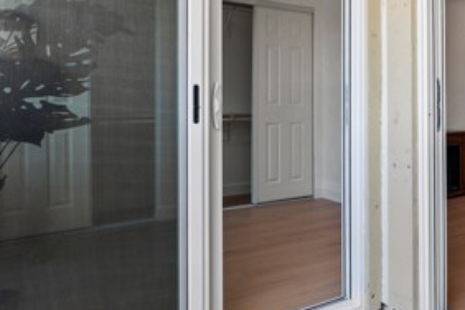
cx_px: 460
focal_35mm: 34
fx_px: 439
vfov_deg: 38.4
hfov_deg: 47.0
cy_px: 99
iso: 250
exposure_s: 1/13
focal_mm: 15
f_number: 9
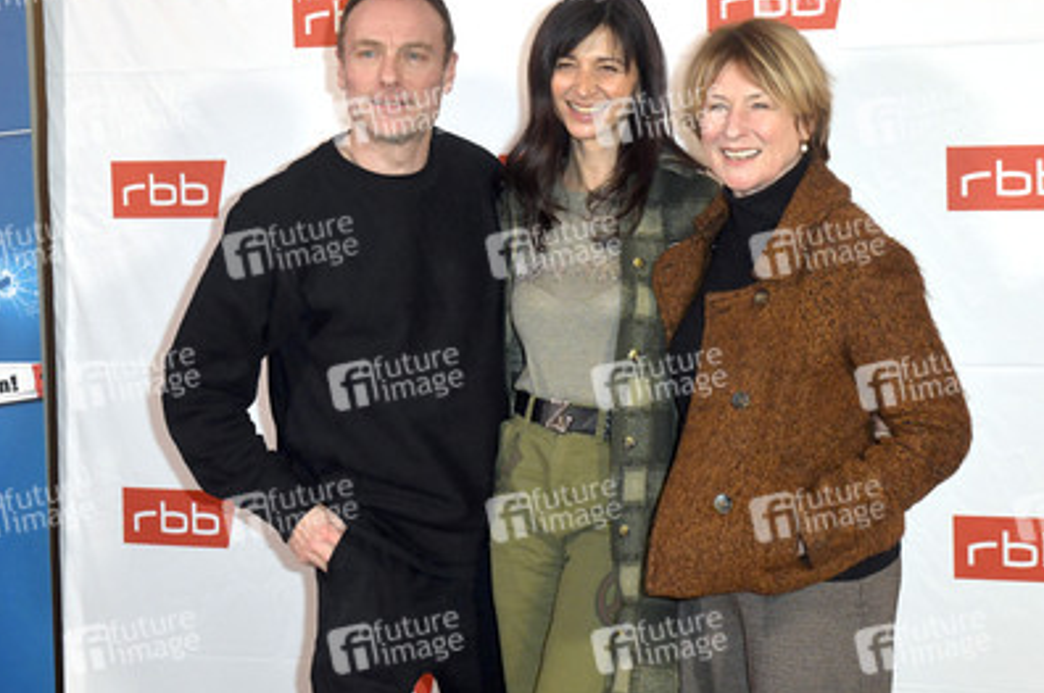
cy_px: 314
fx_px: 1651
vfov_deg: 23.7
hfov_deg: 35.0
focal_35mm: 57
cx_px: 589
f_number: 6.3
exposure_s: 1/200
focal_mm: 50
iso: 2500
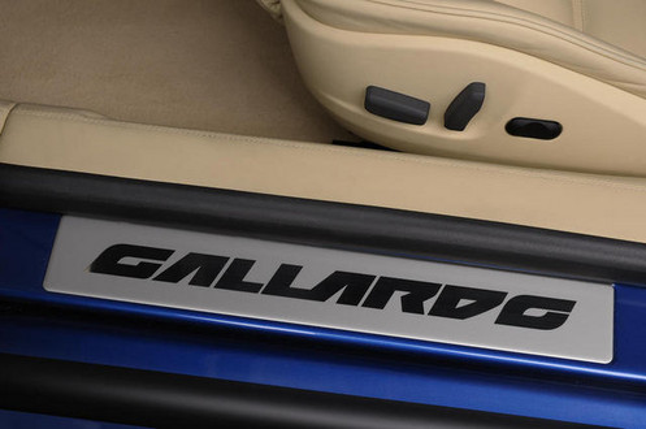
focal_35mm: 68
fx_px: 1210
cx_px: 323
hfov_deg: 29.9
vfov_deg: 20.1
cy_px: 214
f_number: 11
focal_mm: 45
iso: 200
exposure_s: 1/40
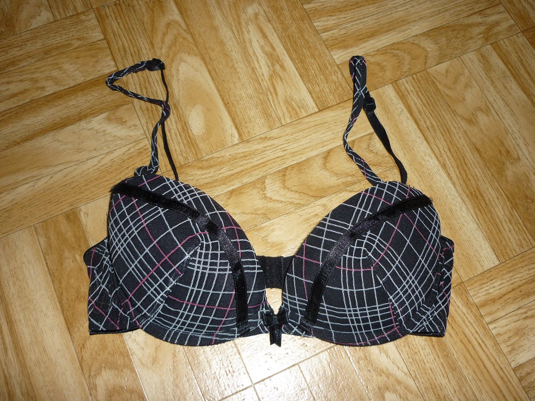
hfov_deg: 55.3
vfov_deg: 43.0
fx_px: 510
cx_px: 268
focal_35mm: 33
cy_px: 200
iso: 100
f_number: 2.8
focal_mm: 5.5
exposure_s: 1/125
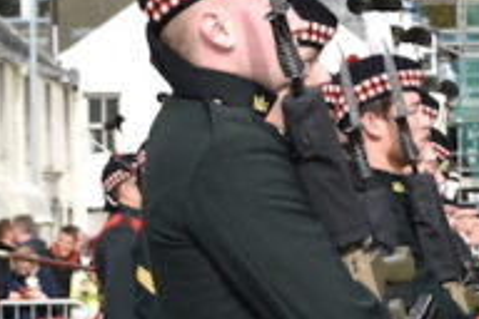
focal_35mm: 300
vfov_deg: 4.6
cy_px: 421
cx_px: 709
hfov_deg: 6.8
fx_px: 3991
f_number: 9
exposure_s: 1/320
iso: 200
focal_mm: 40
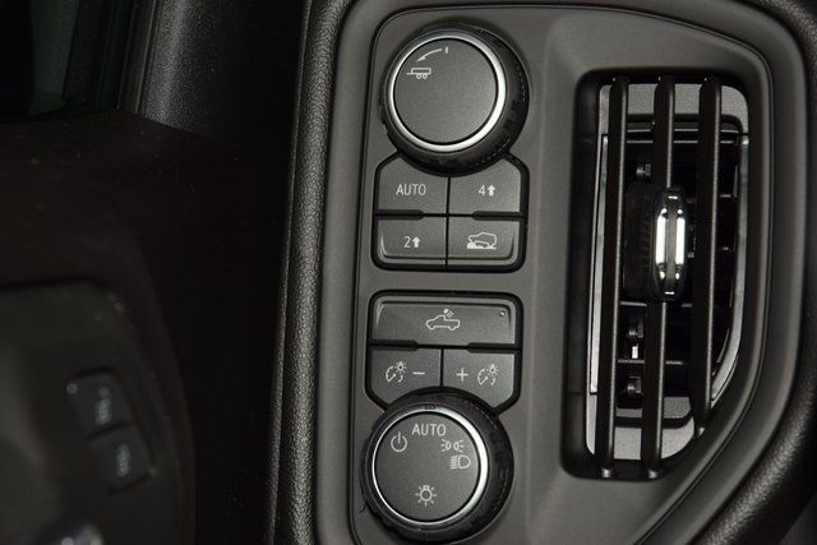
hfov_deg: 19.5
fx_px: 2383
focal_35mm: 105
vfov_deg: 13.0
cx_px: 408
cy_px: 272
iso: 100
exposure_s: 1/125
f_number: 8
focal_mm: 70
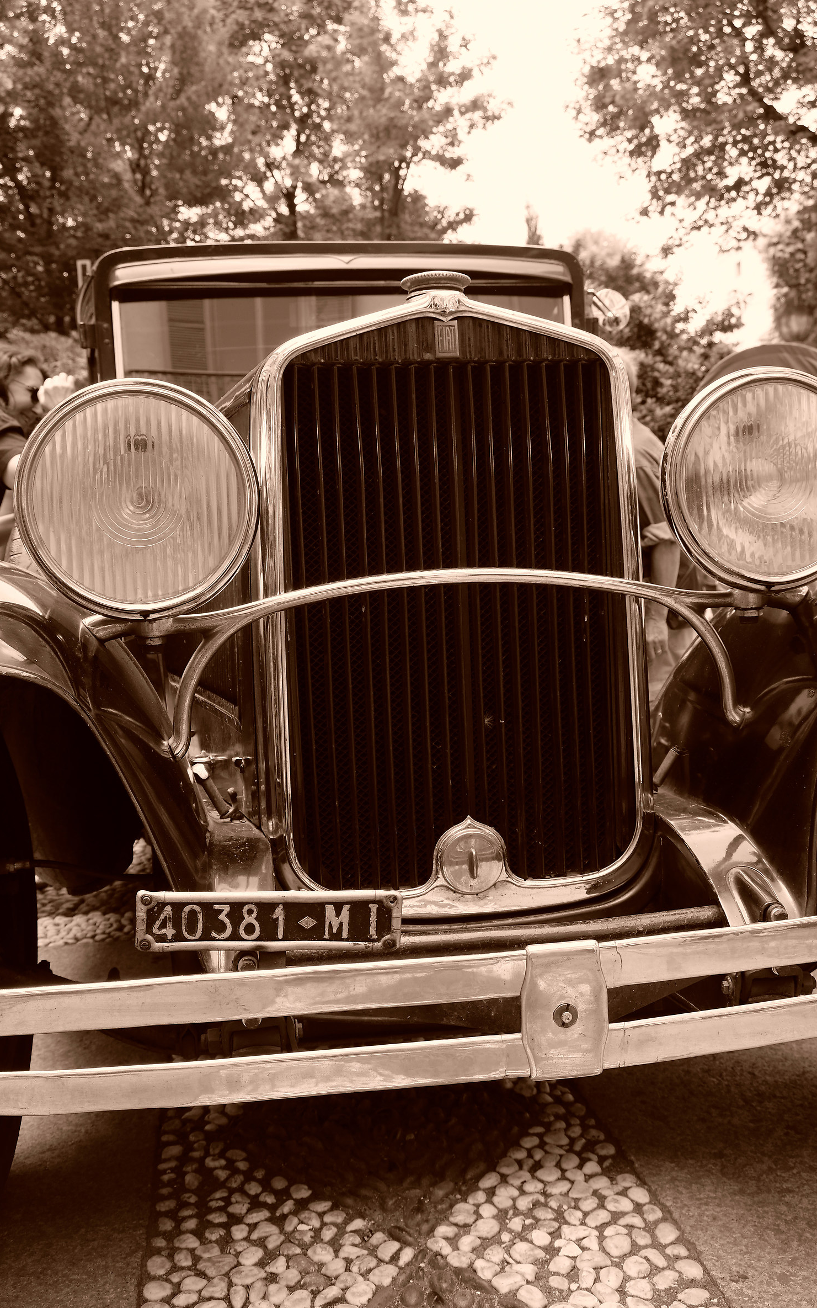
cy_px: 647
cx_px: 421
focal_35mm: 32
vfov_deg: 59.7
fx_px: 1140
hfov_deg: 39.4
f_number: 5
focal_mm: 20.5
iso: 400
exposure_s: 1/140
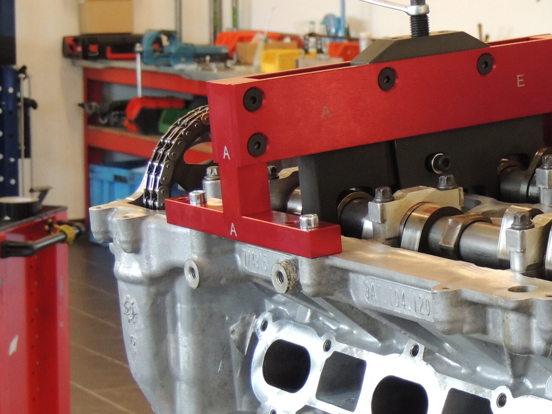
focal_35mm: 108
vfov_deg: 13.7
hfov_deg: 18.0
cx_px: 481
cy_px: 247
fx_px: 1722
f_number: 3.7
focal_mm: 9.8
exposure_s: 1/50
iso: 400
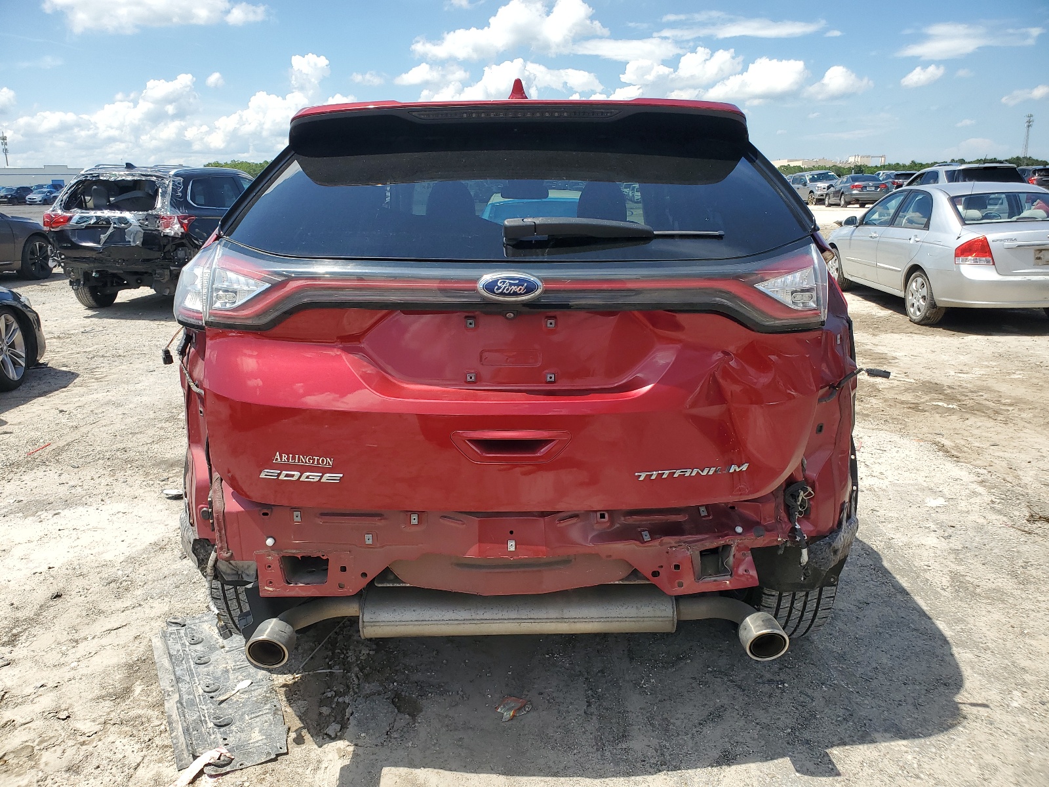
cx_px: 524
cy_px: 394
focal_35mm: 26
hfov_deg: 67.3
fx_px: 788
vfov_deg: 53.1
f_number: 1.5
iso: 50
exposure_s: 1/1111
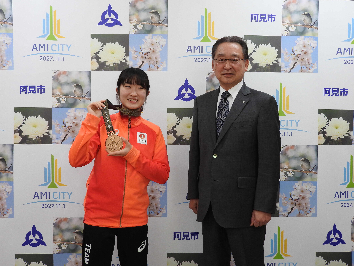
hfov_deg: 46.8
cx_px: 177
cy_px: 133
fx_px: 409
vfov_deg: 36.0
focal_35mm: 40
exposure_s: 1/30
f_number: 3.8
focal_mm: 7.2
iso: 110
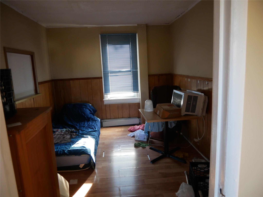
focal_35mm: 24
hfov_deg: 71.6
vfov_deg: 56.8
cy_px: 98
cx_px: 132
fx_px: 182
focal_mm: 12
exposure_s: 1/60
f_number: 3.5
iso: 800
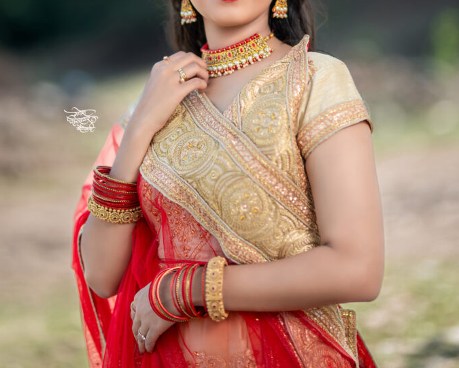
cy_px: 40
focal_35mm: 121
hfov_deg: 15.9
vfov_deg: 12.7
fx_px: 1644
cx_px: 229
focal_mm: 85
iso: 50
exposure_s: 1/800
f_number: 1.4
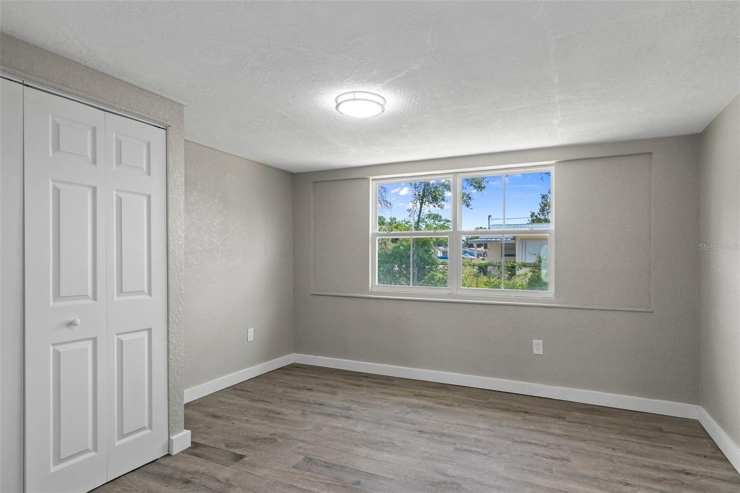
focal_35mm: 20
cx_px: 370
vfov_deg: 63.2
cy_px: 246
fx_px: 401
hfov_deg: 85.4
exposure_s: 1
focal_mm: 13
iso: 320
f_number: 8
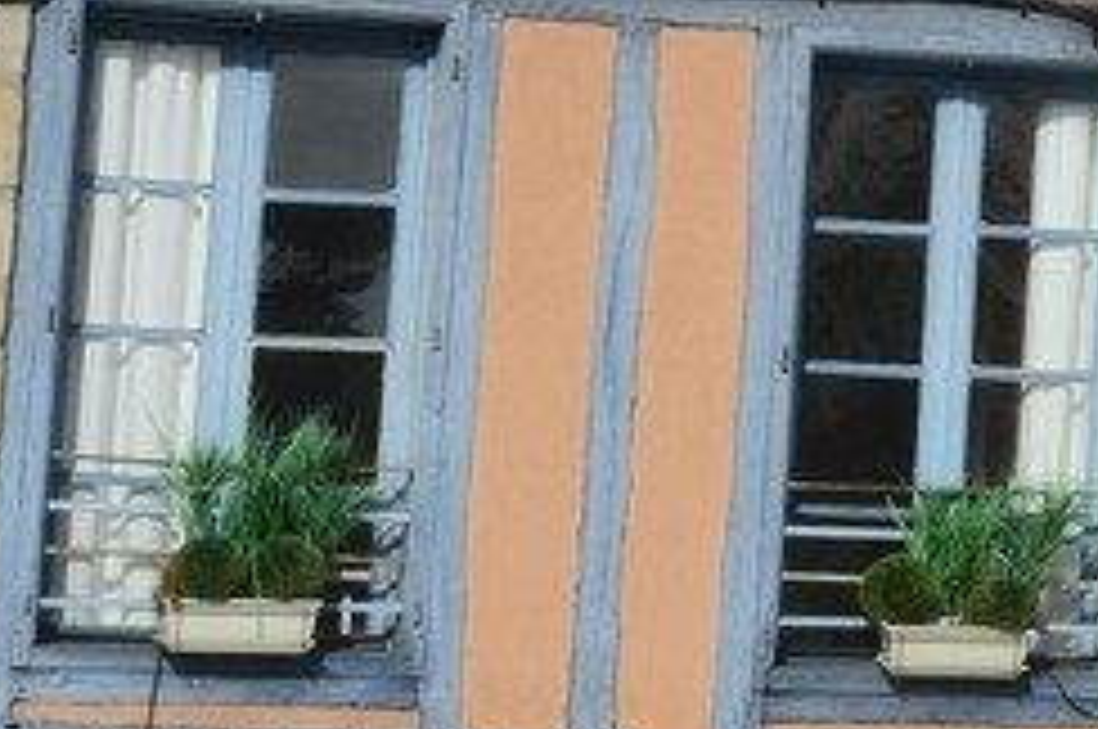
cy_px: -490
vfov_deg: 4.7
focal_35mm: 289
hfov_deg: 6.7
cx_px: 2817
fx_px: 8803
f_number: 18
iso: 200
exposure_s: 1/200
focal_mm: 44
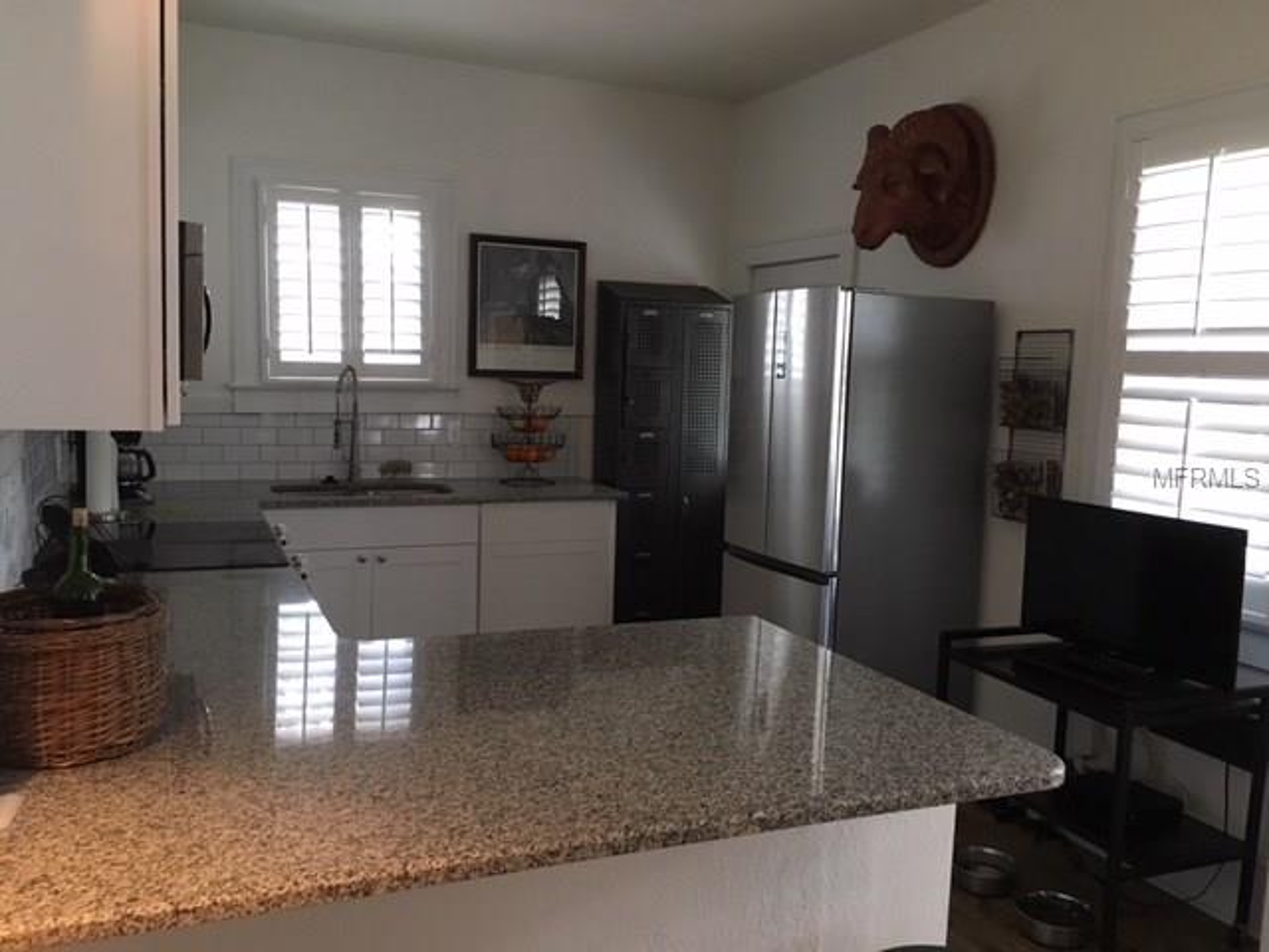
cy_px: 476
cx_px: 634
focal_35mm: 29
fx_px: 1063
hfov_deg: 61.7
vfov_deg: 48.2
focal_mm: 4.15
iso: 160
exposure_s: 1/30
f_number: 2.2
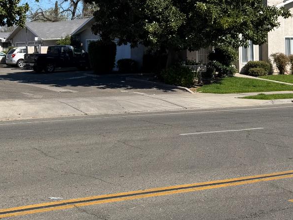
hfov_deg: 30.8
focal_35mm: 61
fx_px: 517
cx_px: 53
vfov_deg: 23.5
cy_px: 32
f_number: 1.78
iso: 80
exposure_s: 1/4673
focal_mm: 6.76
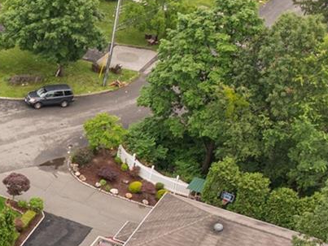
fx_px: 1156
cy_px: 330
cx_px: -194
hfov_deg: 14.8
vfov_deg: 11.8
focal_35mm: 122
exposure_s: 1/500
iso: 110
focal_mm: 12.29
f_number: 2.8
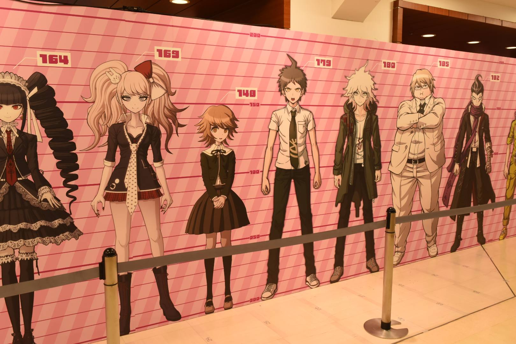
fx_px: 451
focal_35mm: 32
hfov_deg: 59.5
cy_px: 172
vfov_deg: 41.7
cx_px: 258
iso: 720
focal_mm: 21
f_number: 8
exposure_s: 1/60
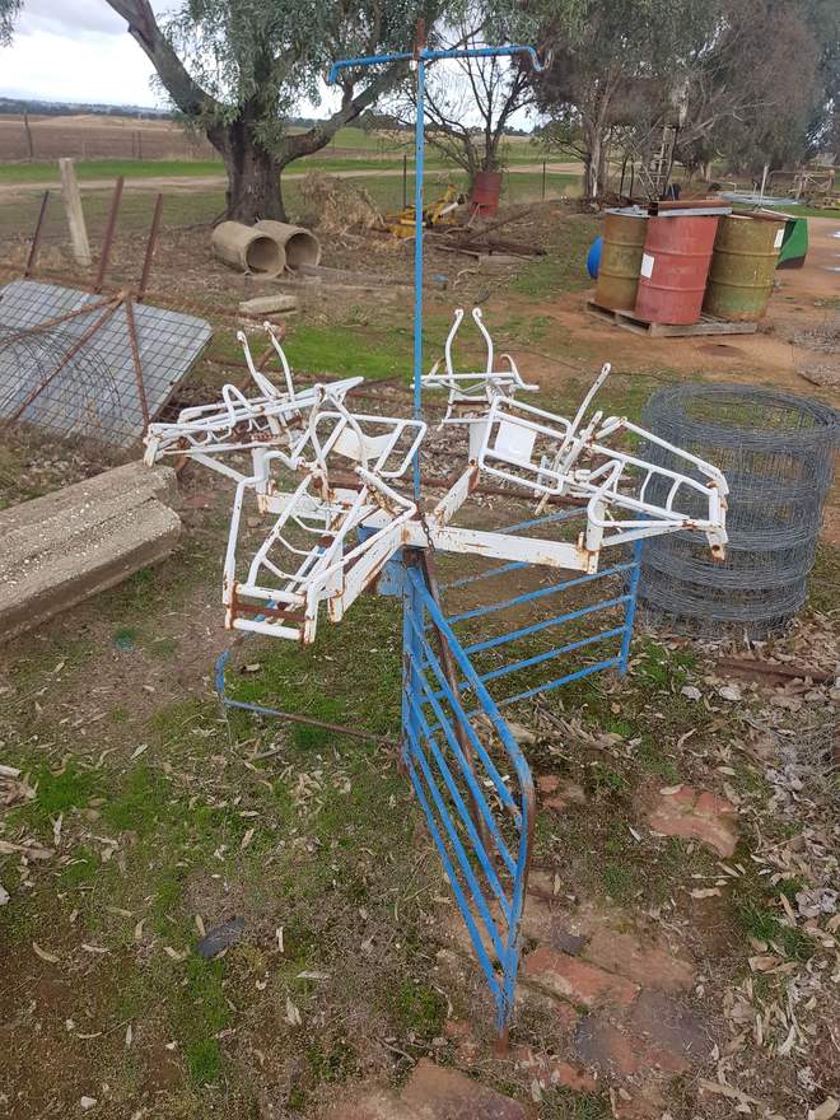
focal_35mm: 26
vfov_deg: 67.3
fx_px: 841
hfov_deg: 53.1
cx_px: 420
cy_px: 560
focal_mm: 4.2
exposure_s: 1/293
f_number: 1.7
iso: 40
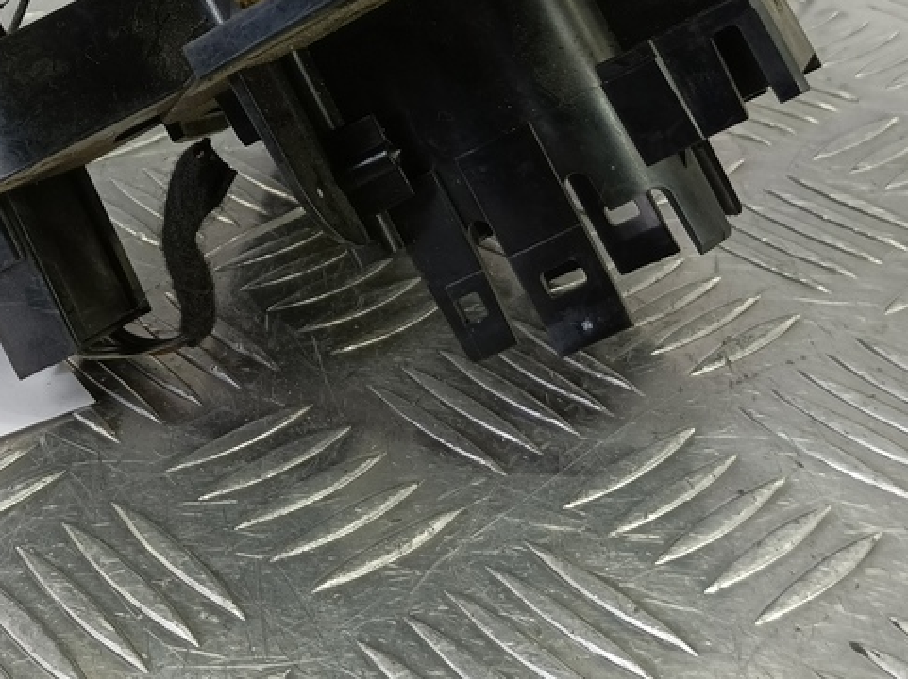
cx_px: 255
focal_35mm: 49
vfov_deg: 28.6
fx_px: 1284
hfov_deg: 38.2
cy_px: 79
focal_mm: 4.11
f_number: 1.6
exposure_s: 1/50
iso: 136
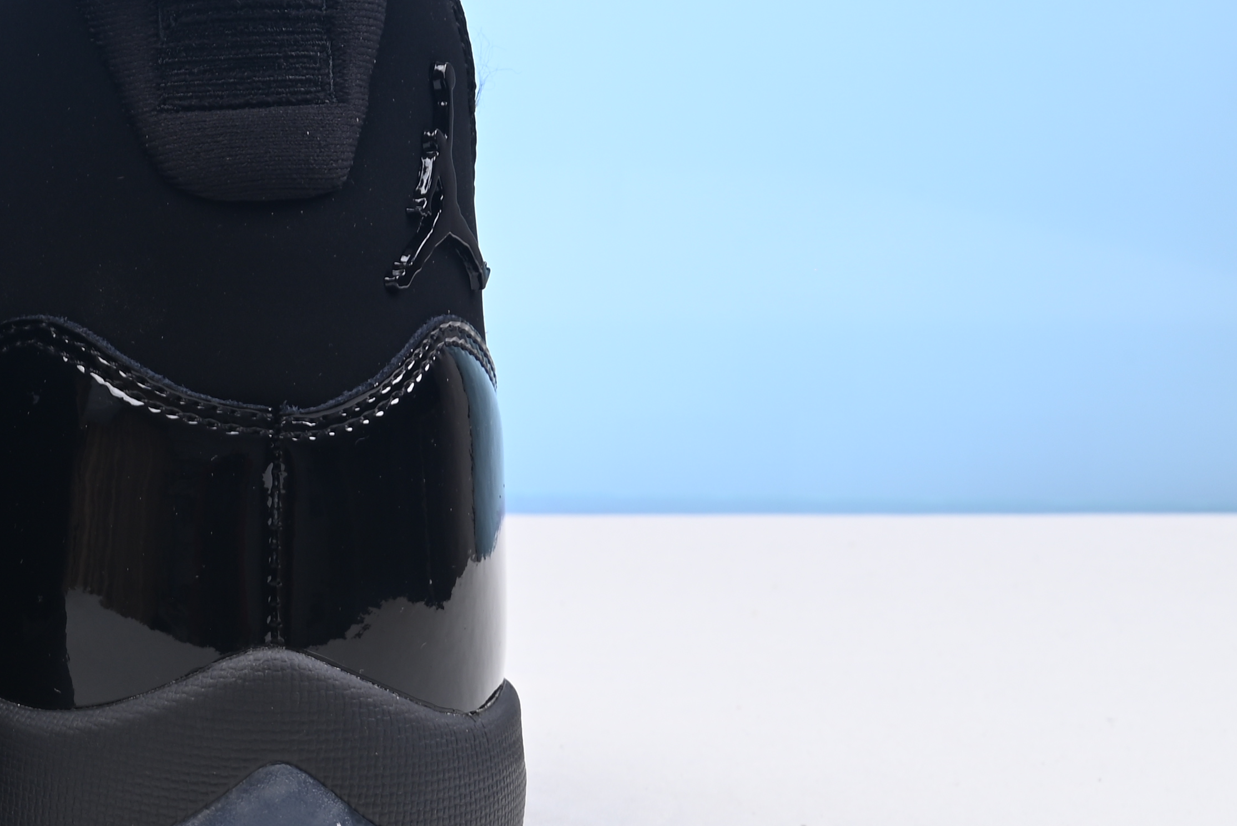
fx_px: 3712
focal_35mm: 108
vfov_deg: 12.7
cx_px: -188
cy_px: 302
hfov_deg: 18.1
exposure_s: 1/2
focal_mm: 40
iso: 100
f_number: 16
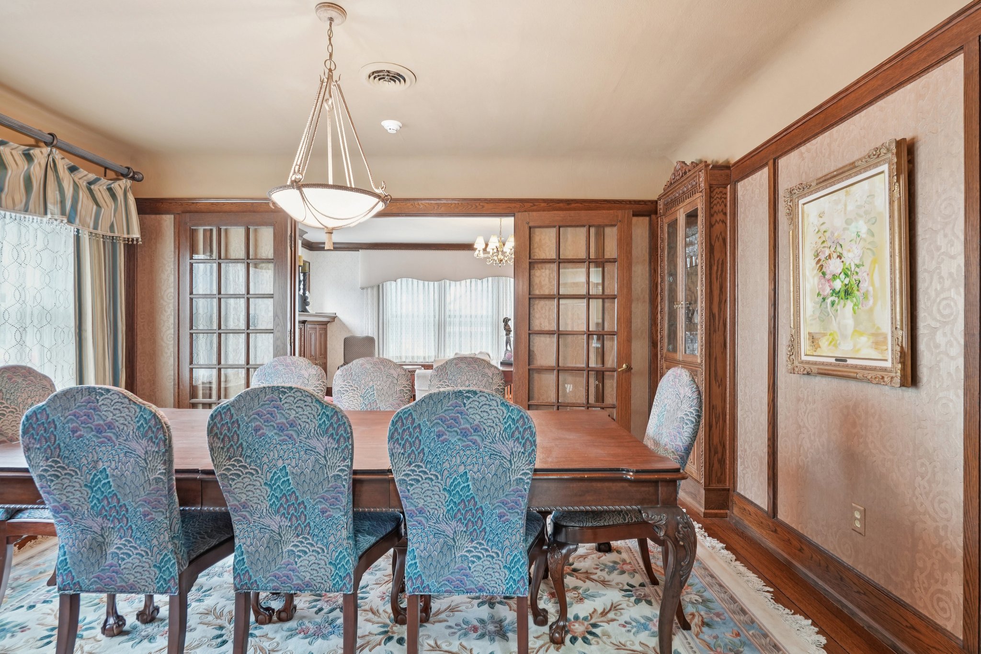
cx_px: 490
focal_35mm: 18
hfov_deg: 88.4
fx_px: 504
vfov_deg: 65.9
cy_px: 327
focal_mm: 18.5
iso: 320
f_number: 6.3
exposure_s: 1/3.33
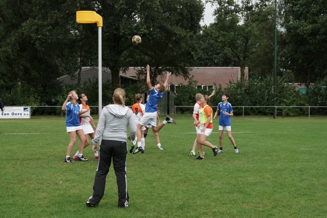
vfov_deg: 20.2
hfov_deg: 29.9
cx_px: 164
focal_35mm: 68
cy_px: 109
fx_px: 613
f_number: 3.5
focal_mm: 45
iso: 100
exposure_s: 1/200
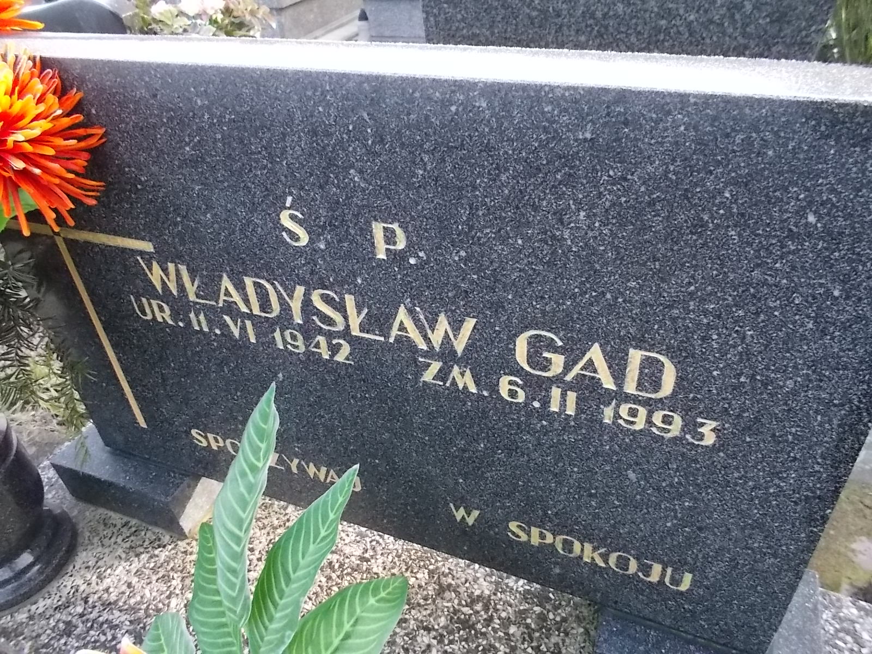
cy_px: 327
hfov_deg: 67.3
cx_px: 436
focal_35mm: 26
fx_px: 655
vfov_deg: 53.1
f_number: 3.2
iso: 400
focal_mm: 4.6
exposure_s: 1/250
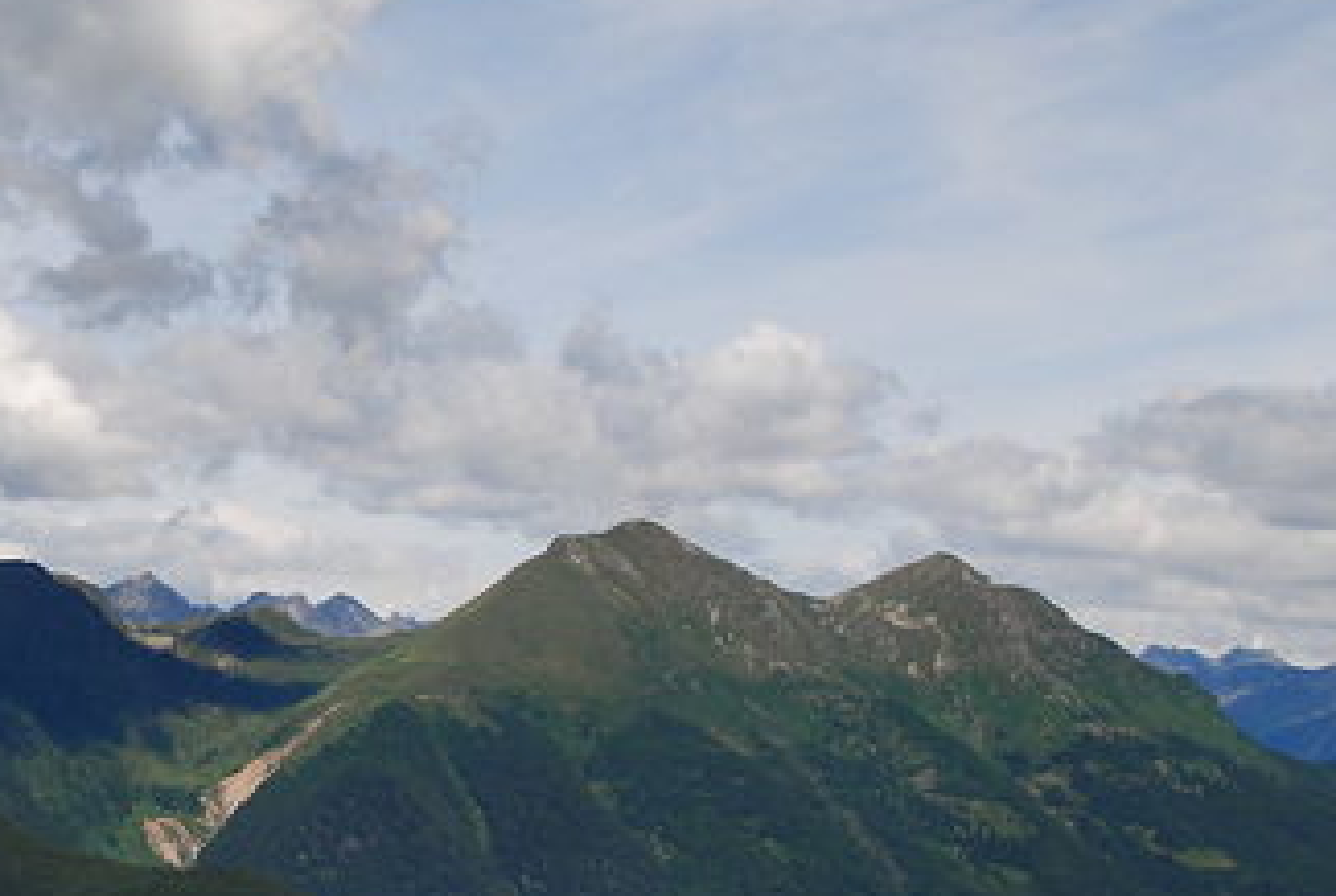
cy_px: 600
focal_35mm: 97
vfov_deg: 14.2
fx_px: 3603
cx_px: 300
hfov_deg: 20.8
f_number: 10
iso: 110
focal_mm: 35
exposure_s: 1/250
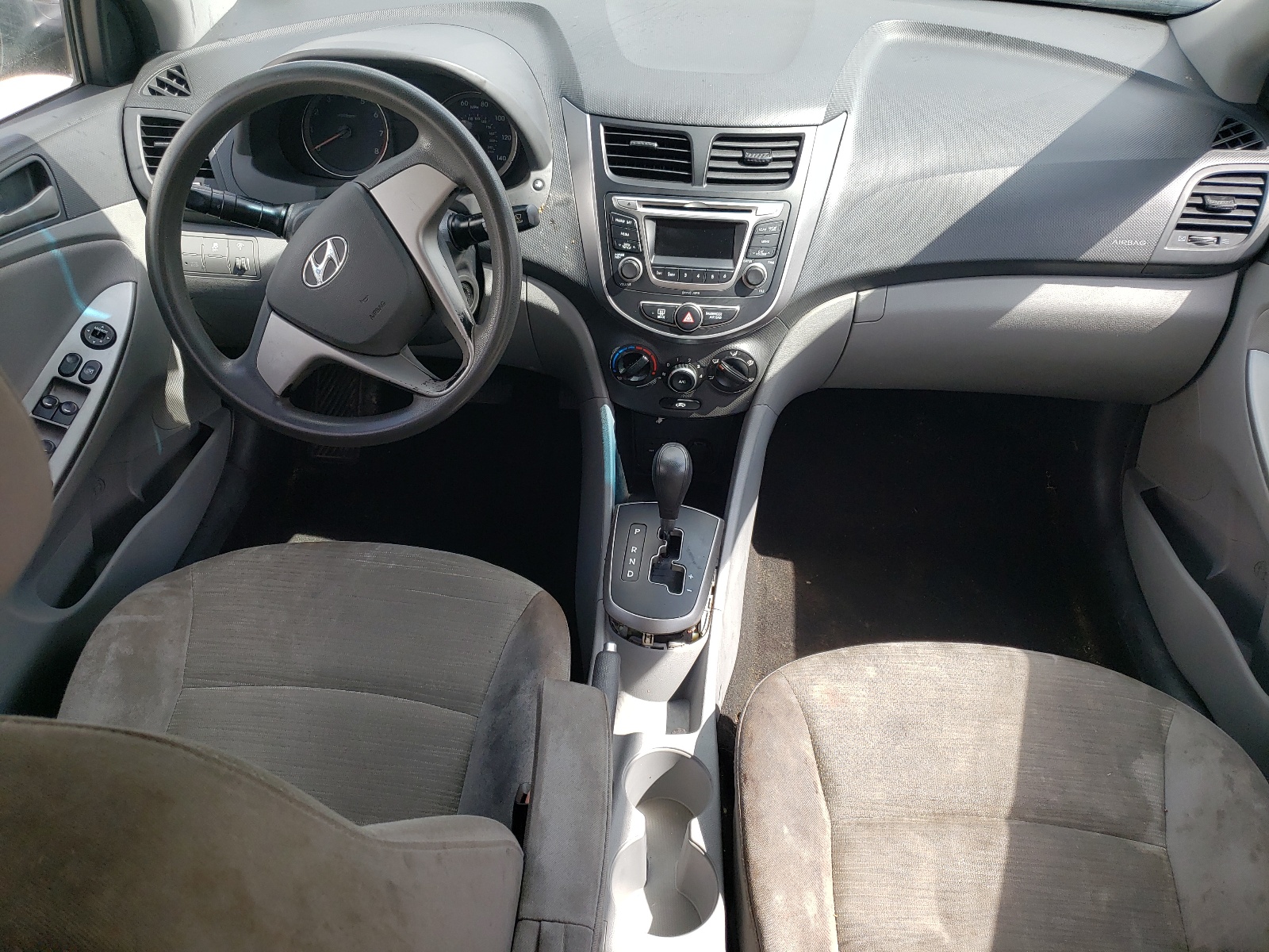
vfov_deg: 53.1
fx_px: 953
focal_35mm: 26
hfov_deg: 67.3
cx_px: 634
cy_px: 476
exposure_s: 1/556
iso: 50
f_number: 1.5
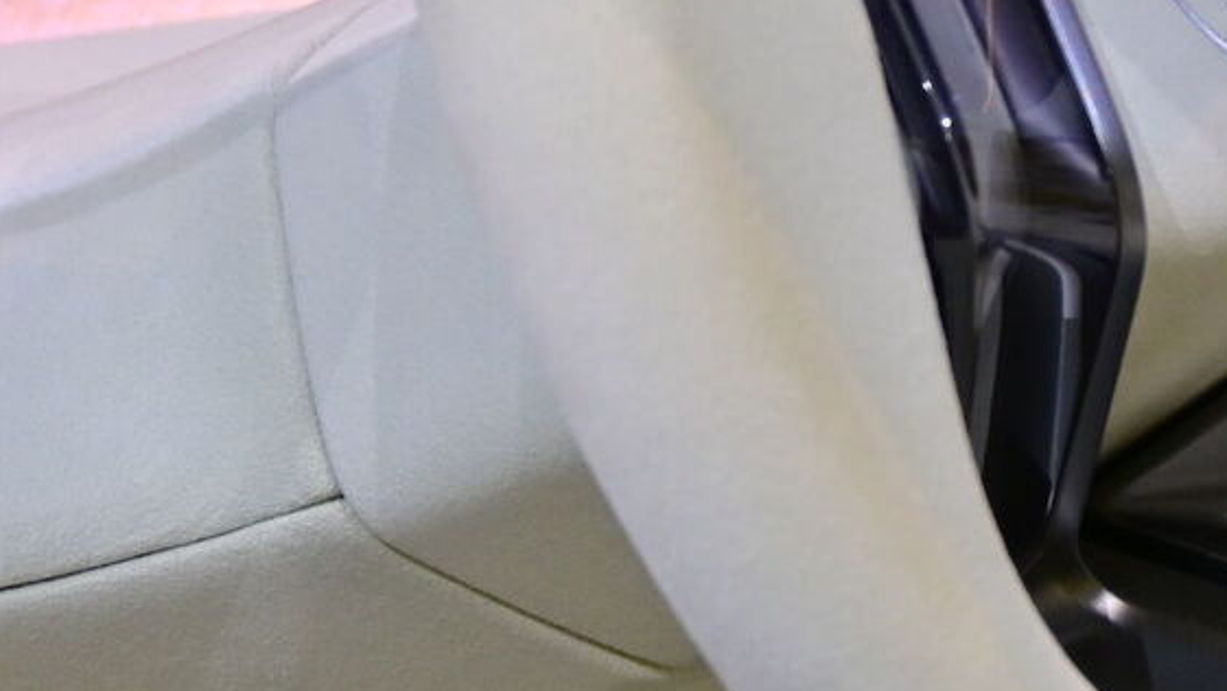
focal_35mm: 215
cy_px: 48
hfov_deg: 9.9
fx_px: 6997
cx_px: 1323
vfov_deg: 5.6
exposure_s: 1/80
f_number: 5.6
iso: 500
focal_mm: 40
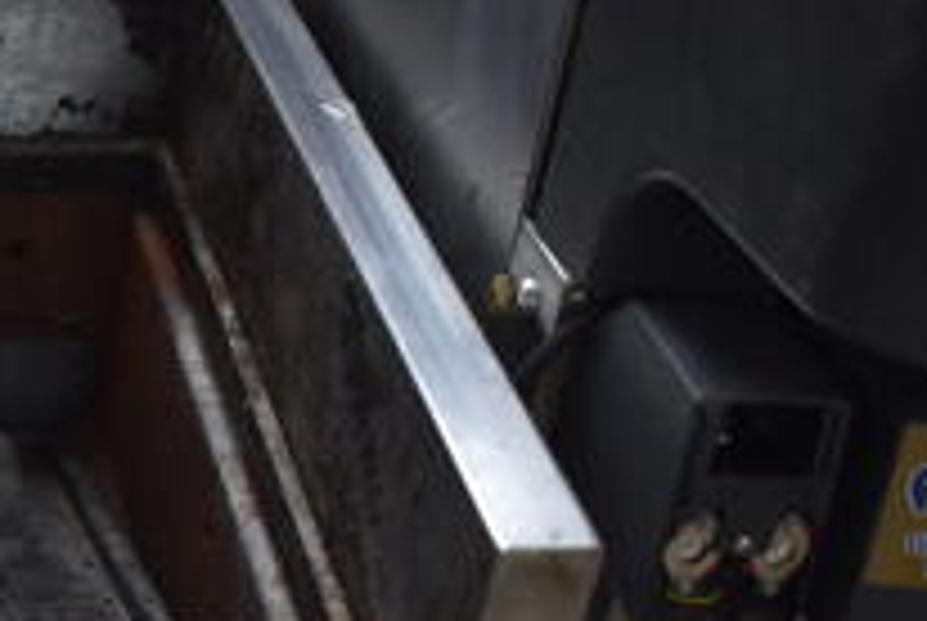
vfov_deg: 16.7
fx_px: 2063
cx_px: -297
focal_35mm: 80
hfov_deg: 22.5
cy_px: 652
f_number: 3.5
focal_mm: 18
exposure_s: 1/250
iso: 800
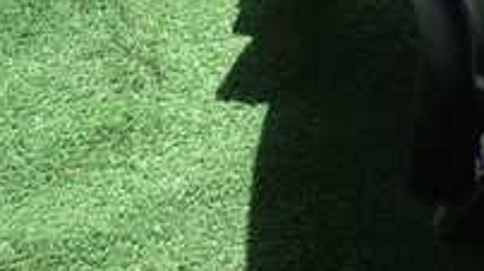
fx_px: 1038
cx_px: 616
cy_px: -233
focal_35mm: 81
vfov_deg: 13.2
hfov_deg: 23.4
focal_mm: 4.5
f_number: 5.6
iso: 100
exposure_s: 1/100
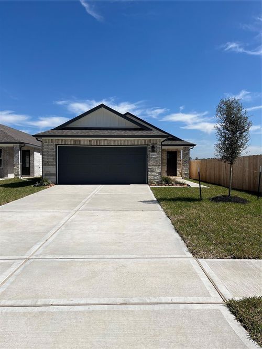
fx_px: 262
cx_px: 131
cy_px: 174
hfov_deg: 53.0
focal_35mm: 26
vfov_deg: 67.3
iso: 50
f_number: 1.6
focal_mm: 5.1
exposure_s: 1/6897
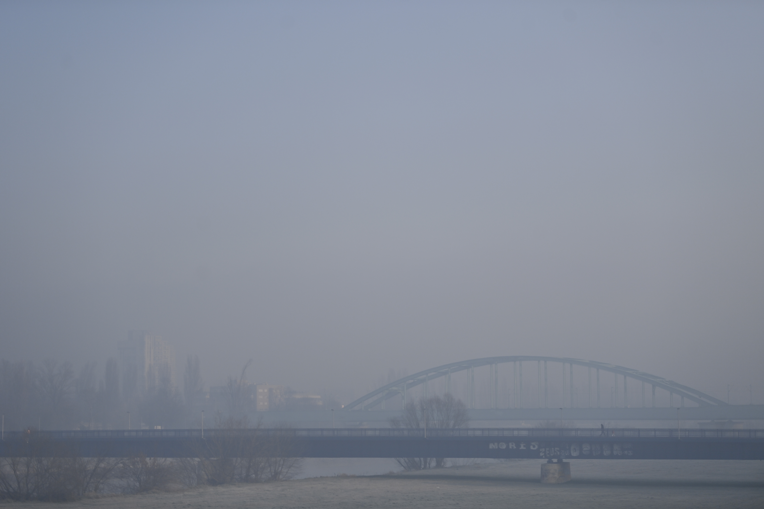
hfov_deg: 28.8
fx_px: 1485
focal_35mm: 70
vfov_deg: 19.5
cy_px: 254
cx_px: 382
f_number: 2.8
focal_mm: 70
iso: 100
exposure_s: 1/2500
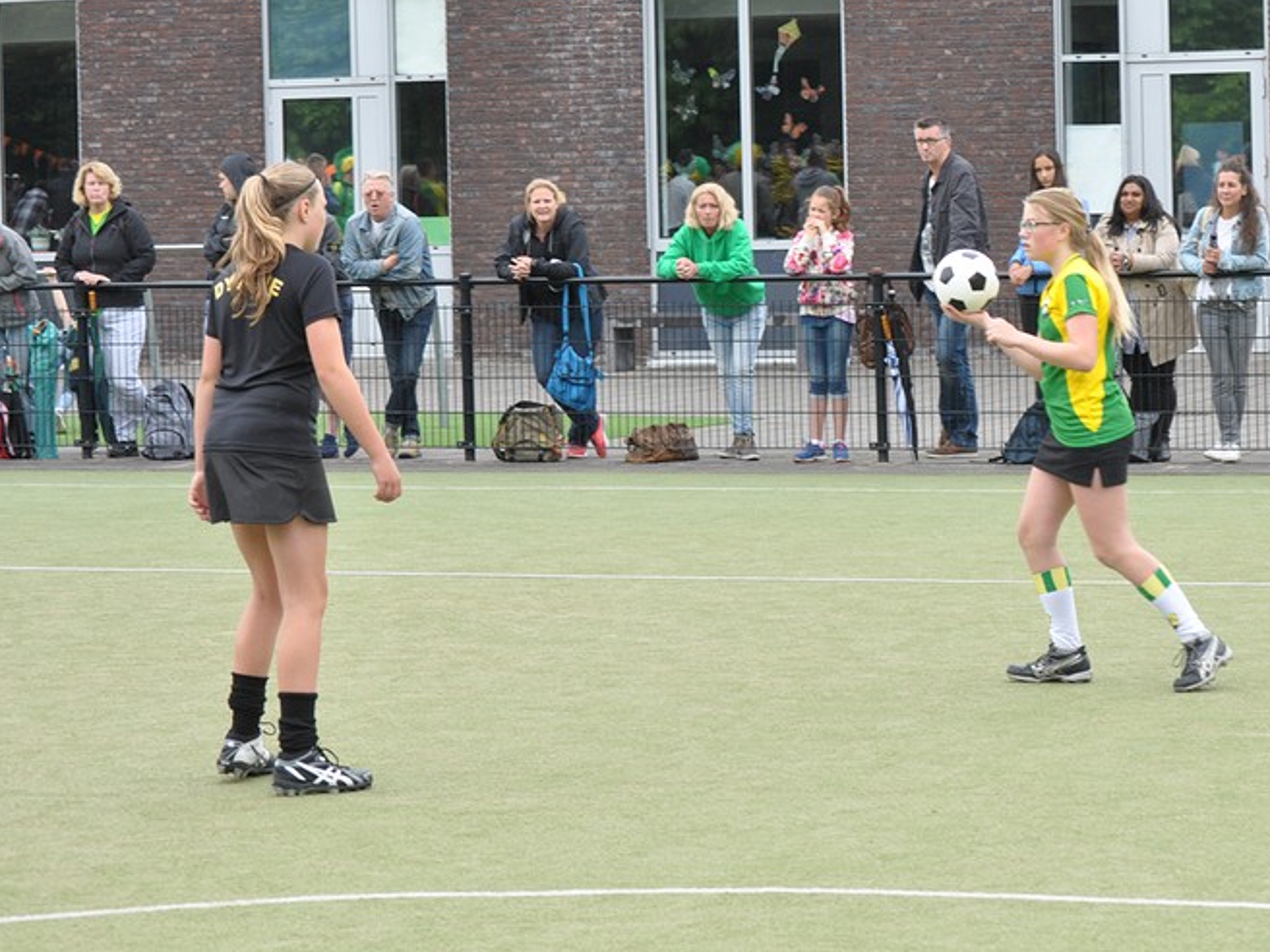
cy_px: 373
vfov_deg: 12.0
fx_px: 4540
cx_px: 974
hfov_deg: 15.8
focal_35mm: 124
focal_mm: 55
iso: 400
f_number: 7.1
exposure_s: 1/200
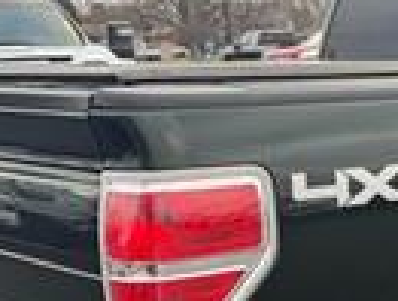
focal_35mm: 92
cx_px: 392
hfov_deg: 20.6
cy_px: 280
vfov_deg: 15.9
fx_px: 1061
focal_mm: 6.76
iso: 100
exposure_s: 1/275
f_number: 1.78
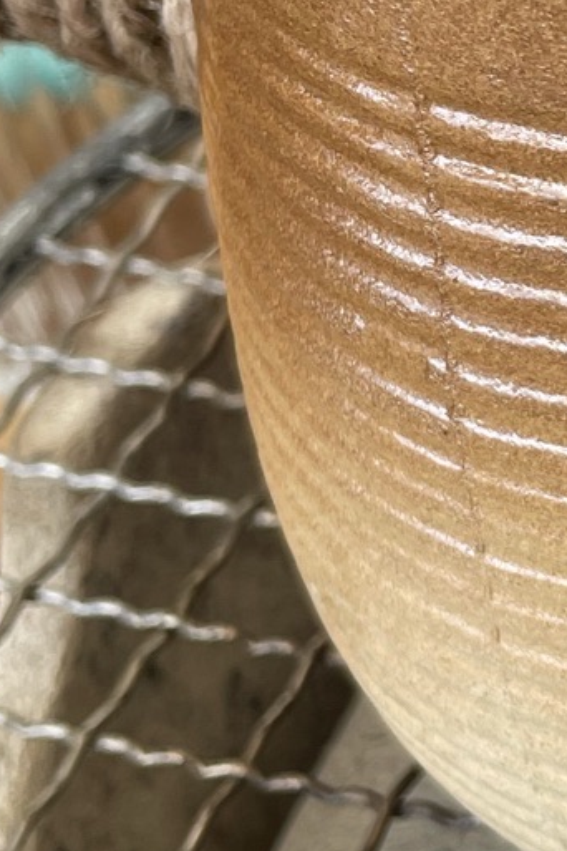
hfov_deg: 11.3
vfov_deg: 18.9
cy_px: 289
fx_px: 2551
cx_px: 1170
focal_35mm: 108
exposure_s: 1/232
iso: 32
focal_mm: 4.2
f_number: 1.6
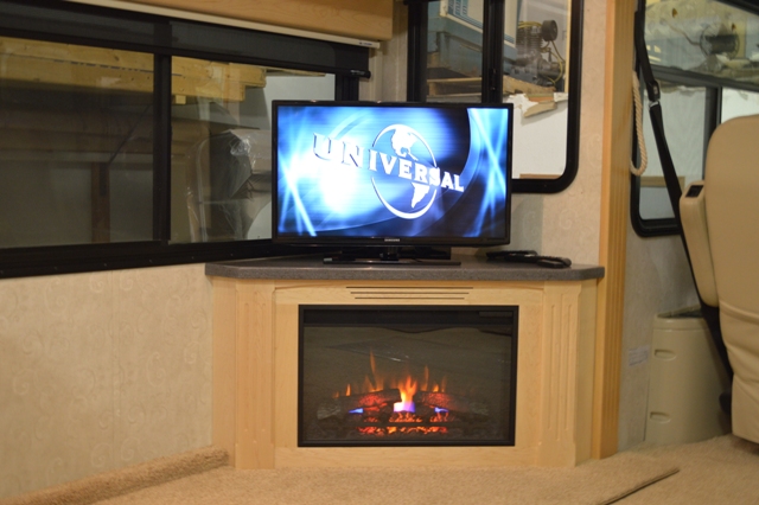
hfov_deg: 43.6
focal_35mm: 45
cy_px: 252
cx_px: 380
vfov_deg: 29.8
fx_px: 948
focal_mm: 30
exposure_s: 1/10
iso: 800
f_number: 4.5
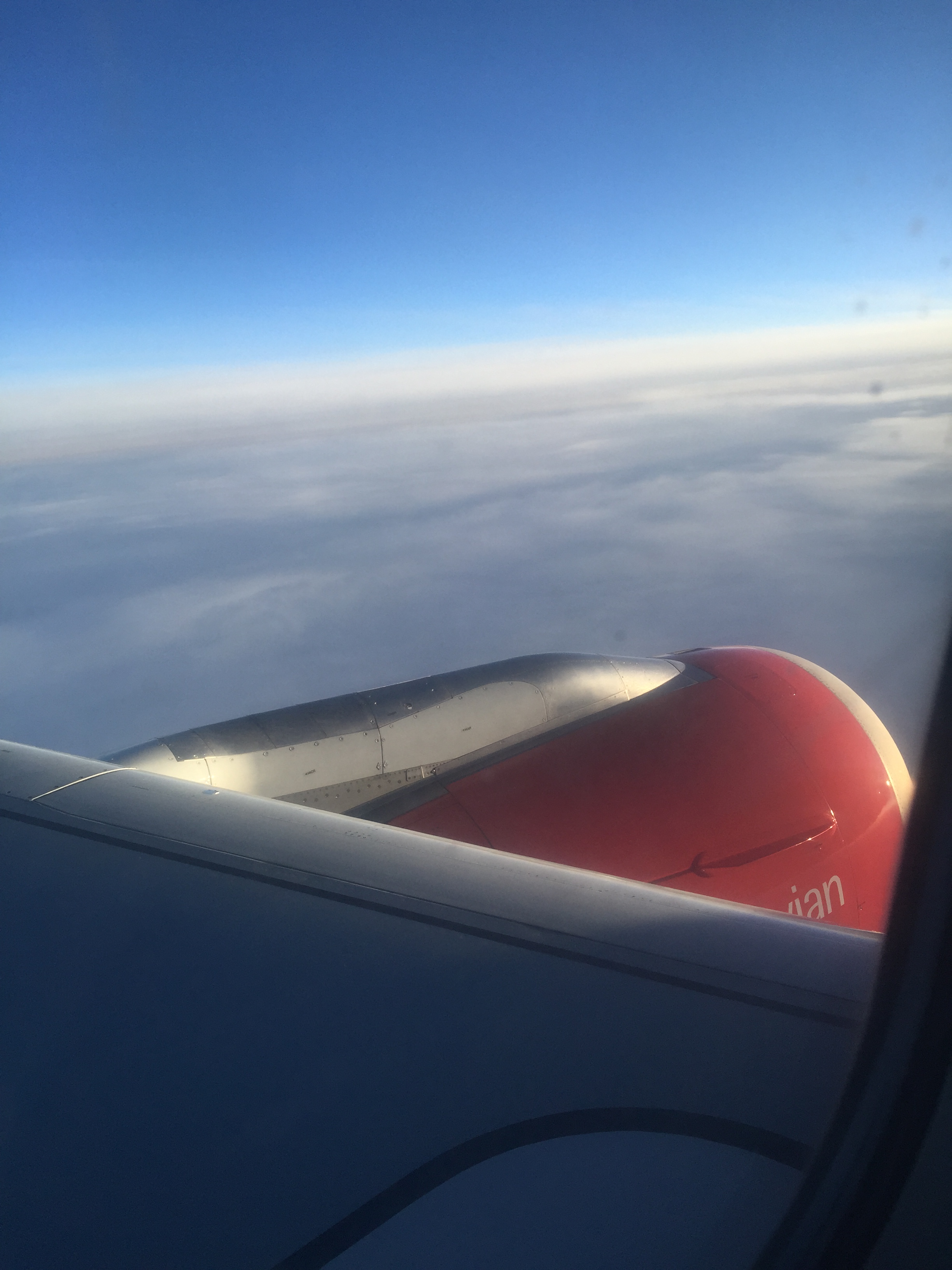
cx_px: 476
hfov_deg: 48.2
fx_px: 1063
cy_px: 635
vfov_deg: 61.7
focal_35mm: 29
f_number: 2.2
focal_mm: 4.15
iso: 32
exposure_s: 1/363
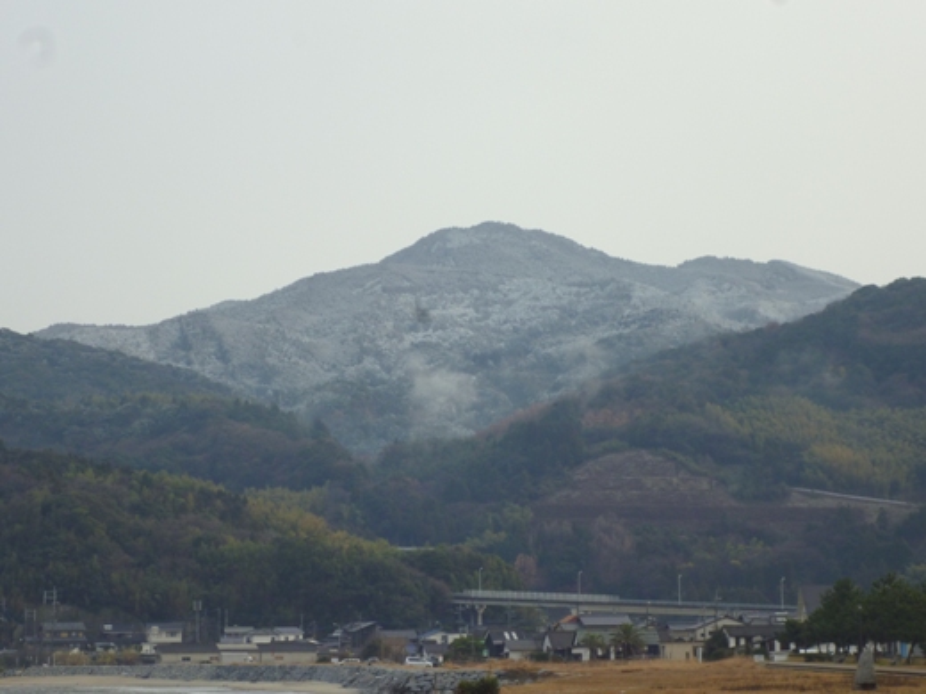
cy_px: 347
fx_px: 2996
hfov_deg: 17.6
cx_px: 463
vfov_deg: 13.2
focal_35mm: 112
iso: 125
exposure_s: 1/125
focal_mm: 20
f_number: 6.5
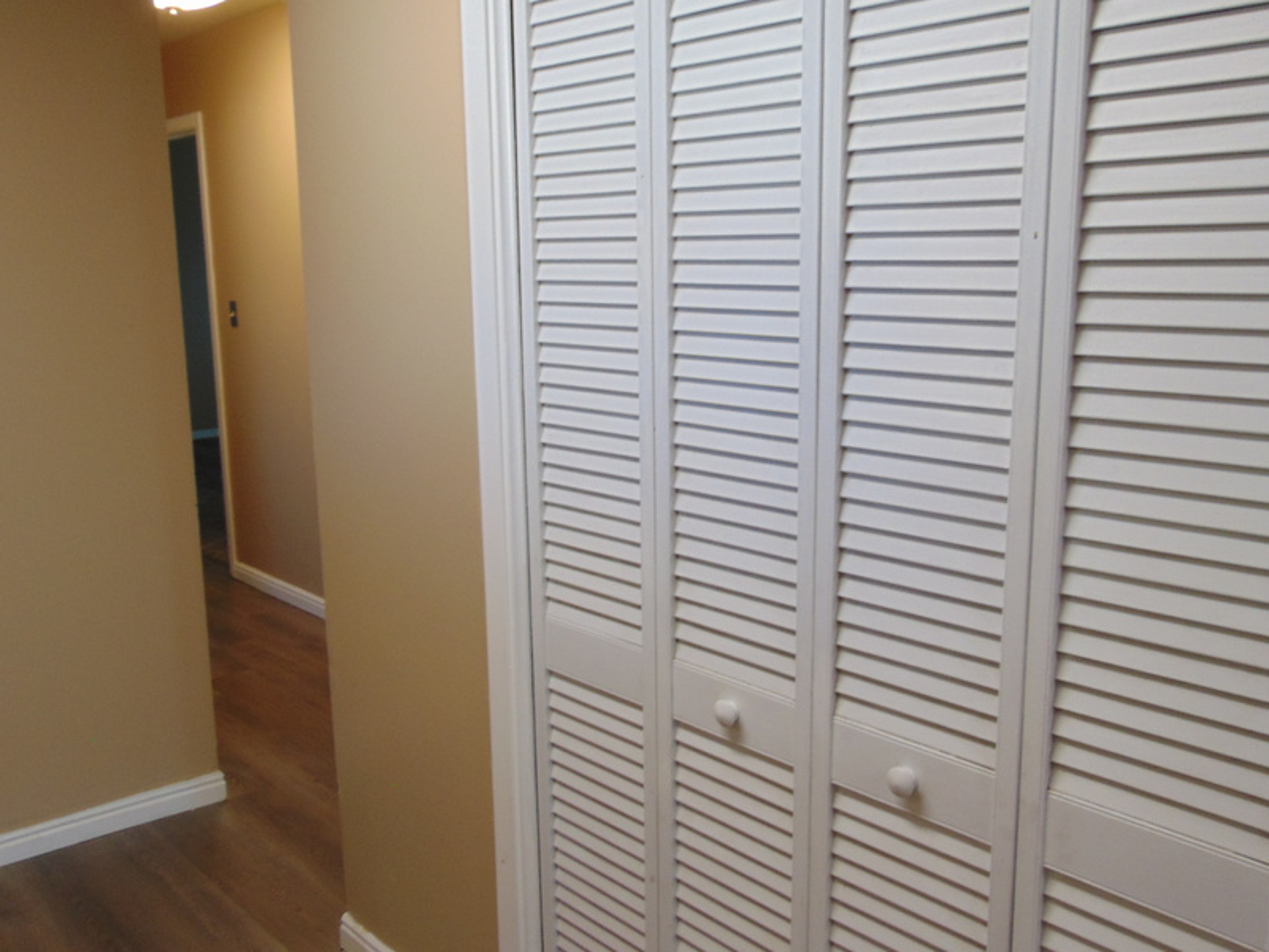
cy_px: 484
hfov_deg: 56.8
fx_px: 1173
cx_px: 627
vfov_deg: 44.2
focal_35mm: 32
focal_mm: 4.5
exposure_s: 1/30
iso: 80
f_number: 3
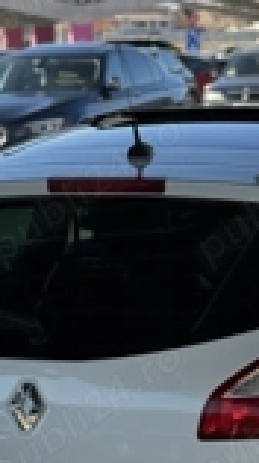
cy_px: 239
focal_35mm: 133
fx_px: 1628
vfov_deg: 16.2
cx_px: 188
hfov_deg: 9.1
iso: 64
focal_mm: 6.86
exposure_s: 1/1818
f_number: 1.78
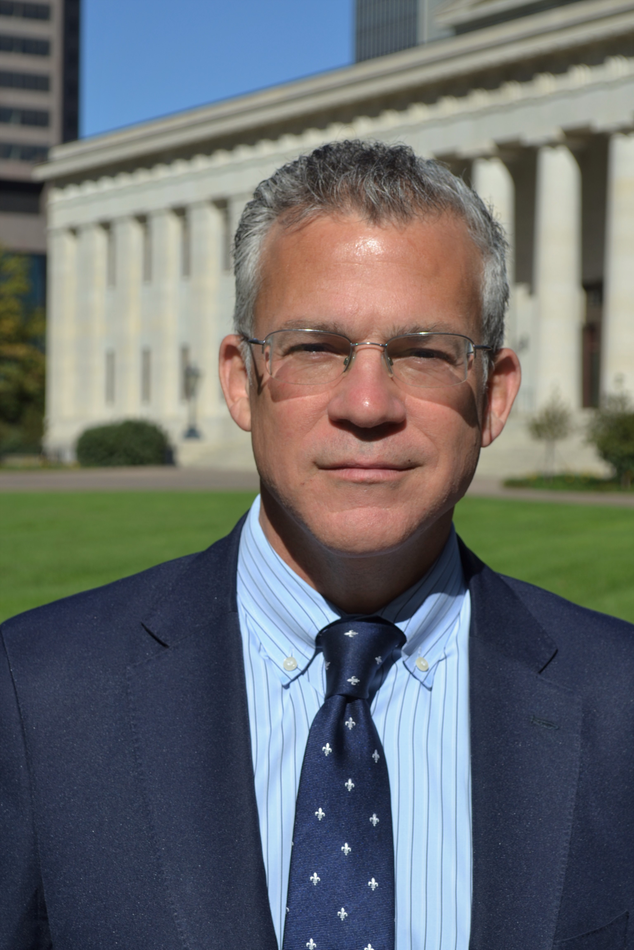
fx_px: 2179
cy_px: 475
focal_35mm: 82
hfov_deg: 16.6
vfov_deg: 24.6
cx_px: 317
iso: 100
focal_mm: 55
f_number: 9
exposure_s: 1/320
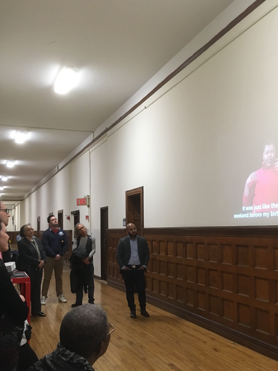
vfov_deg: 47.7
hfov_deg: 36.7
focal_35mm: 39
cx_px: 160
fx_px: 418
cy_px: 217
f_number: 2.2
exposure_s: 1/30
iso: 200
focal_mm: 4.15
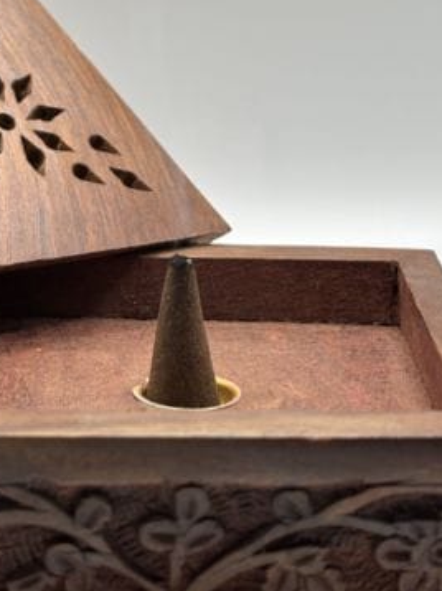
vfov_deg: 20.1
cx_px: 176
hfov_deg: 15.2
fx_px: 1653
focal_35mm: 97
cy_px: 168
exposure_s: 1/173
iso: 32
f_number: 1.6
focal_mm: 5.96
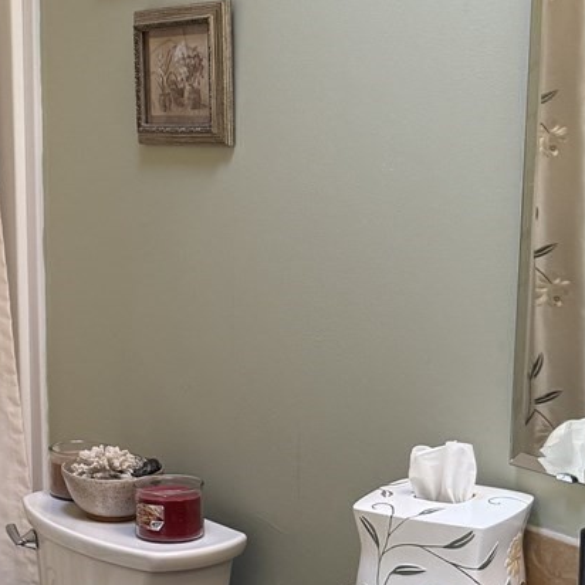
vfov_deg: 21.7
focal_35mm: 79
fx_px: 1510
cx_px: -84
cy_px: 466
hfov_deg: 20.7
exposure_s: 1/60
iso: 250
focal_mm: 6.76
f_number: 1.78
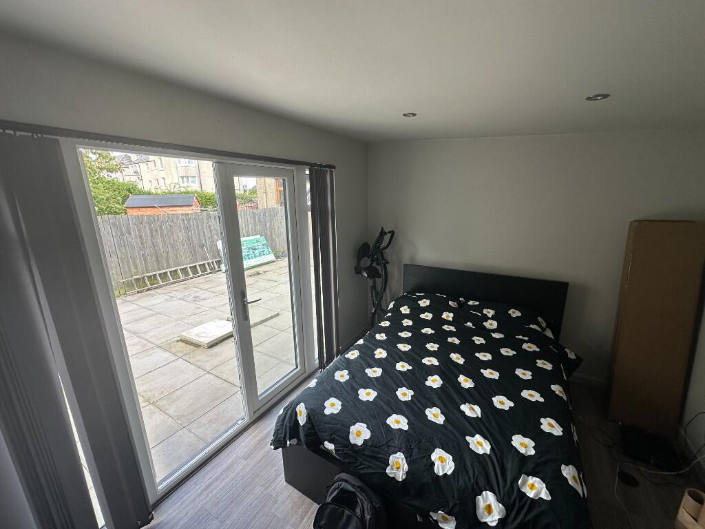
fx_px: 285
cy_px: 264
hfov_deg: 102.1
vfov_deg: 85.7
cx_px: 352
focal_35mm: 14
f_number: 2.2
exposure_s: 1/99
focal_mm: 2.22
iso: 50
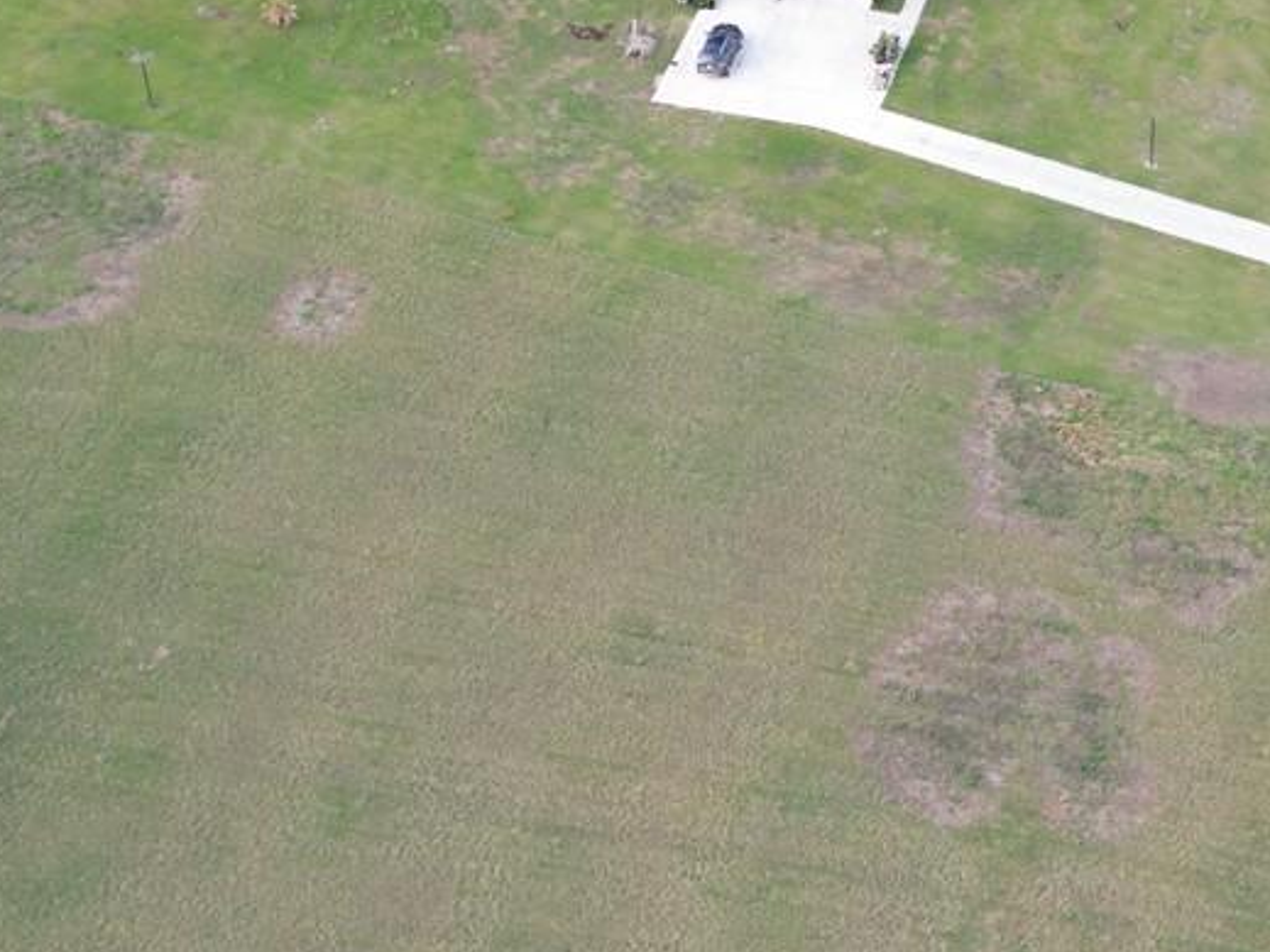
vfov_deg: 19.9
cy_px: 392
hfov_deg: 26.1
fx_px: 2714
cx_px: 923
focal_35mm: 74
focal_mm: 6.72
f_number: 1.7
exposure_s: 1/320
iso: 100
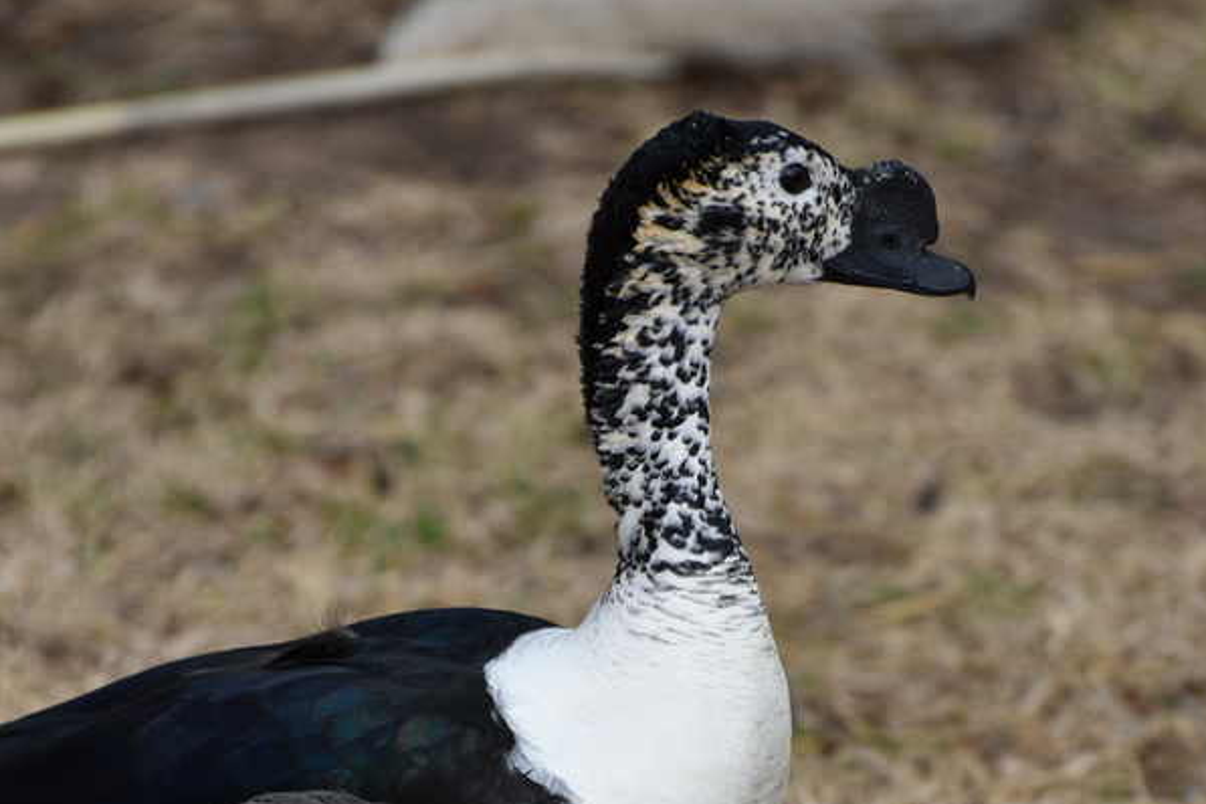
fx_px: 14002
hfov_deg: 4.9
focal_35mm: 418
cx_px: 644
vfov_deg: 3.3
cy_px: 857
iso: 110
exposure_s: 1/400
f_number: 5.3
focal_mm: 195
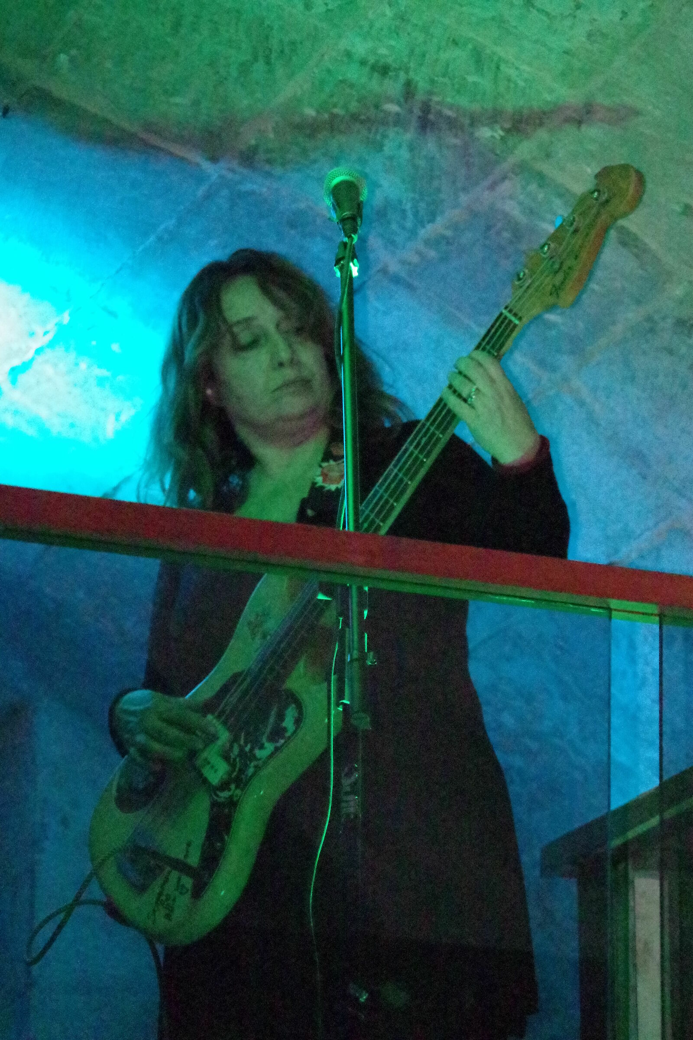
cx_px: 346
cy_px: 520
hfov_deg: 6.8
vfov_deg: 10.2
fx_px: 5832
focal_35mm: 202
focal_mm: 135
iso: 51200
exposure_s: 1/180
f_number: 5.6
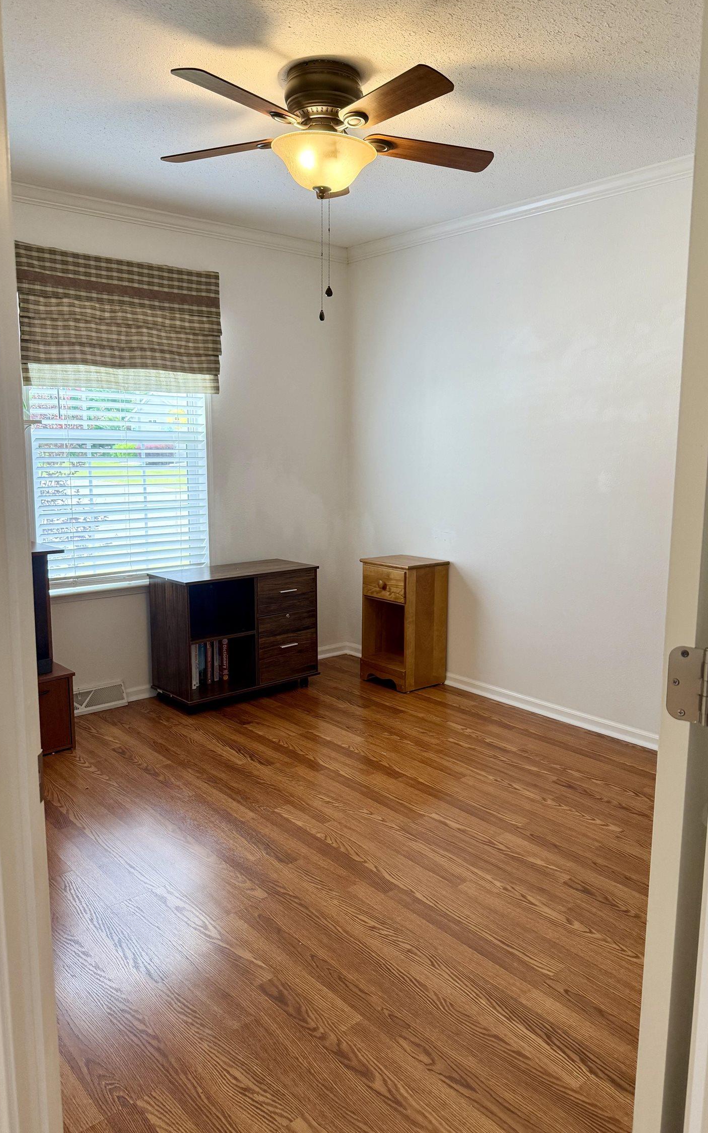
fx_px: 803
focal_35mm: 26
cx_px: 354
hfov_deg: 47.6
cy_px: 559
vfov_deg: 70.4
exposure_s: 1/146
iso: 200
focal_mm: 6.76
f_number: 1.78
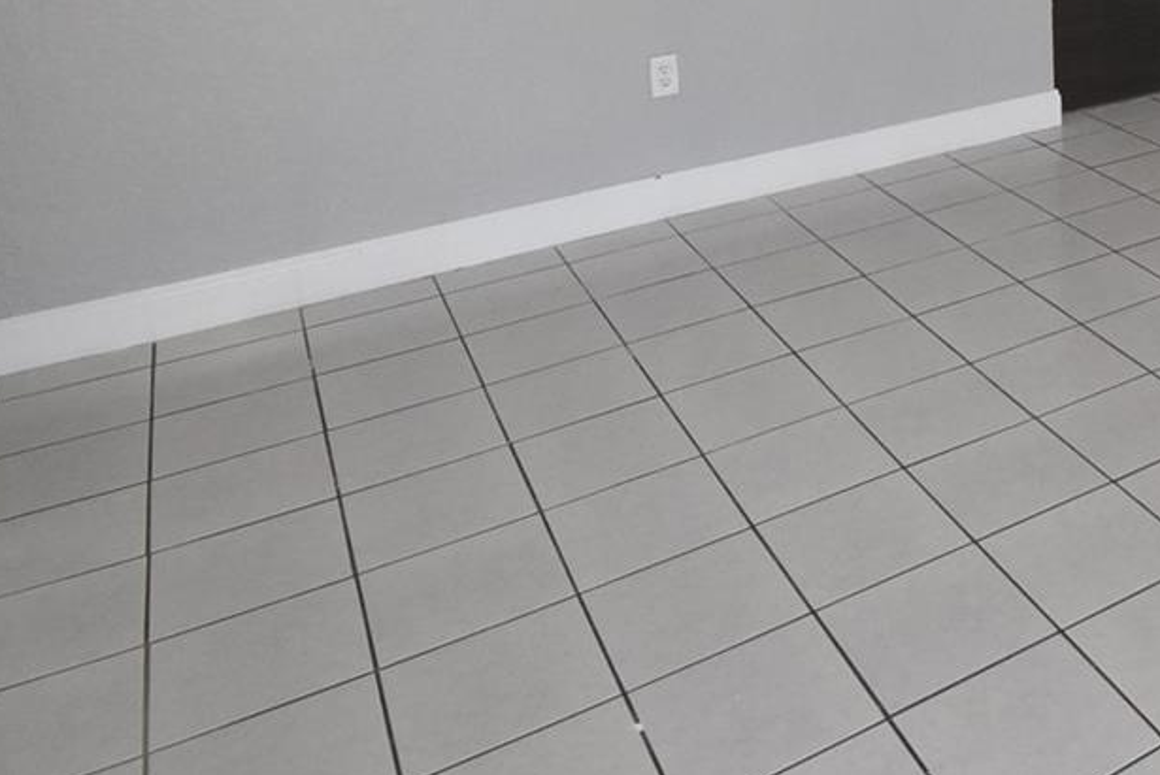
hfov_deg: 41.6
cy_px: -139
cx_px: 1213
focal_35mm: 39
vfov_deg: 29.7
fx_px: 1258
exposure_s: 1/160
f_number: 8
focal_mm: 10
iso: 1600
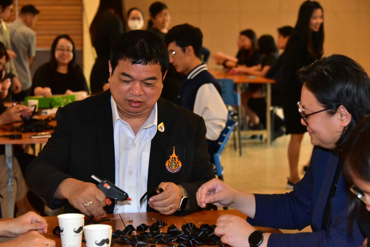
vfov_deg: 13.6
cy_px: 124
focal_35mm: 101
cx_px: 186
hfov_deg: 20.2
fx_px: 1038
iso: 8000
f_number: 6.3
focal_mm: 100
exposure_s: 1/100
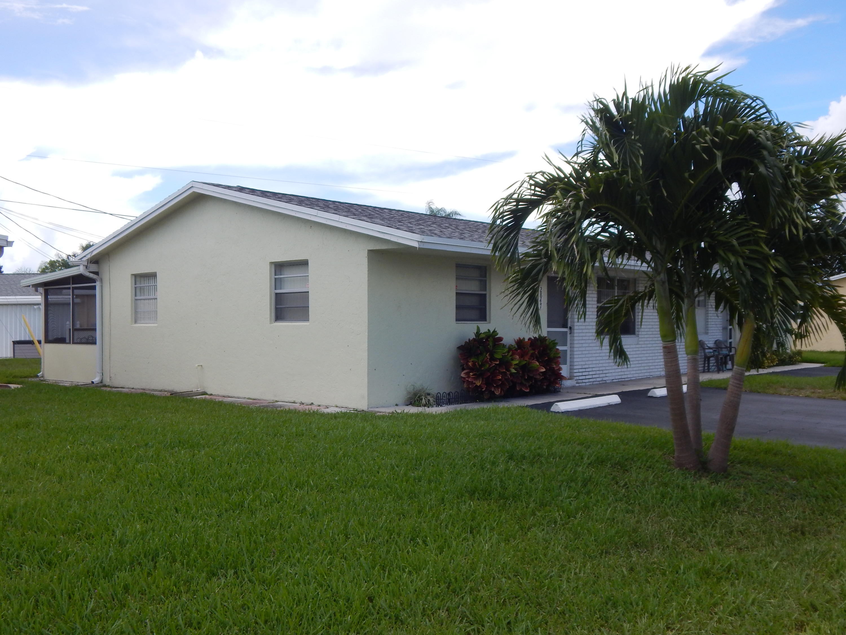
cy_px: 318
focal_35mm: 34
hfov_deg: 54.0
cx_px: 423
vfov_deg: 41.8
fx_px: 831
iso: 125
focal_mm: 6.1
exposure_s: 1/800
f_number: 3.3
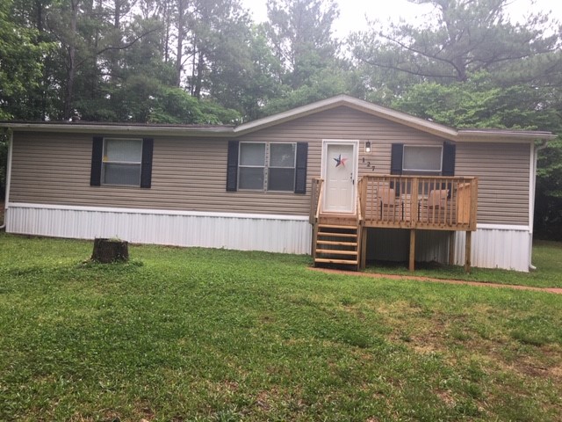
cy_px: 211
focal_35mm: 29
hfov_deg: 61.7
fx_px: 471
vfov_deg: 48.2
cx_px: 281
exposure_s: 1/131
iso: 25
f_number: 2.2
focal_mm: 4.15
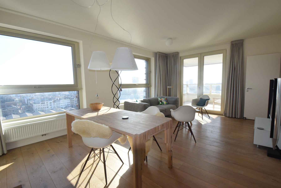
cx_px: 140
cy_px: 94
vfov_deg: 77.4
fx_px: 117
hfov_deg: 100.3
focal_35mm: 15
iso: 800
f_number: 10
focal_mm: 10
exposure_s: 1/160
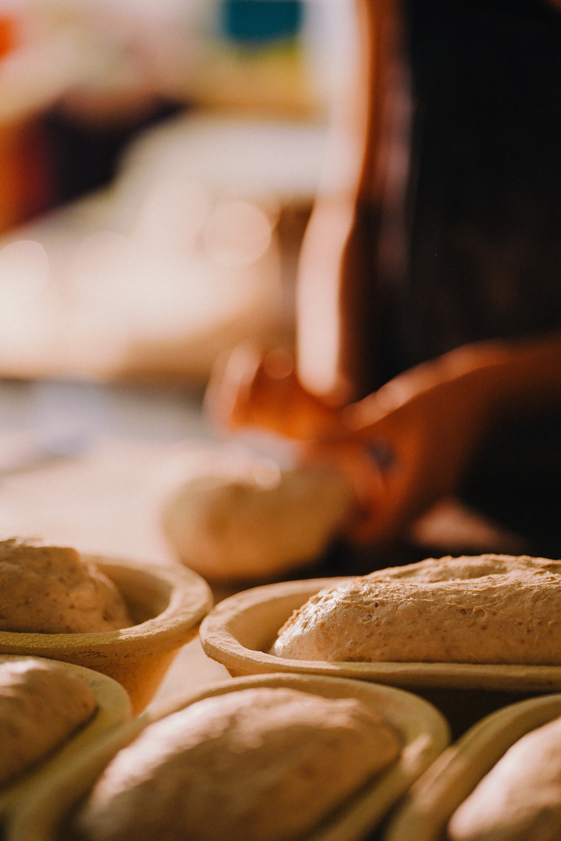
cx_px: 280
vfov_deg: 23.9
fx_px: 1987
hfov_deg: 16.1
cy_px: 420
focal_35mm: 85
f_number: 1.4
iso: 640
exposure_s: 1/250
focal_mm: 85
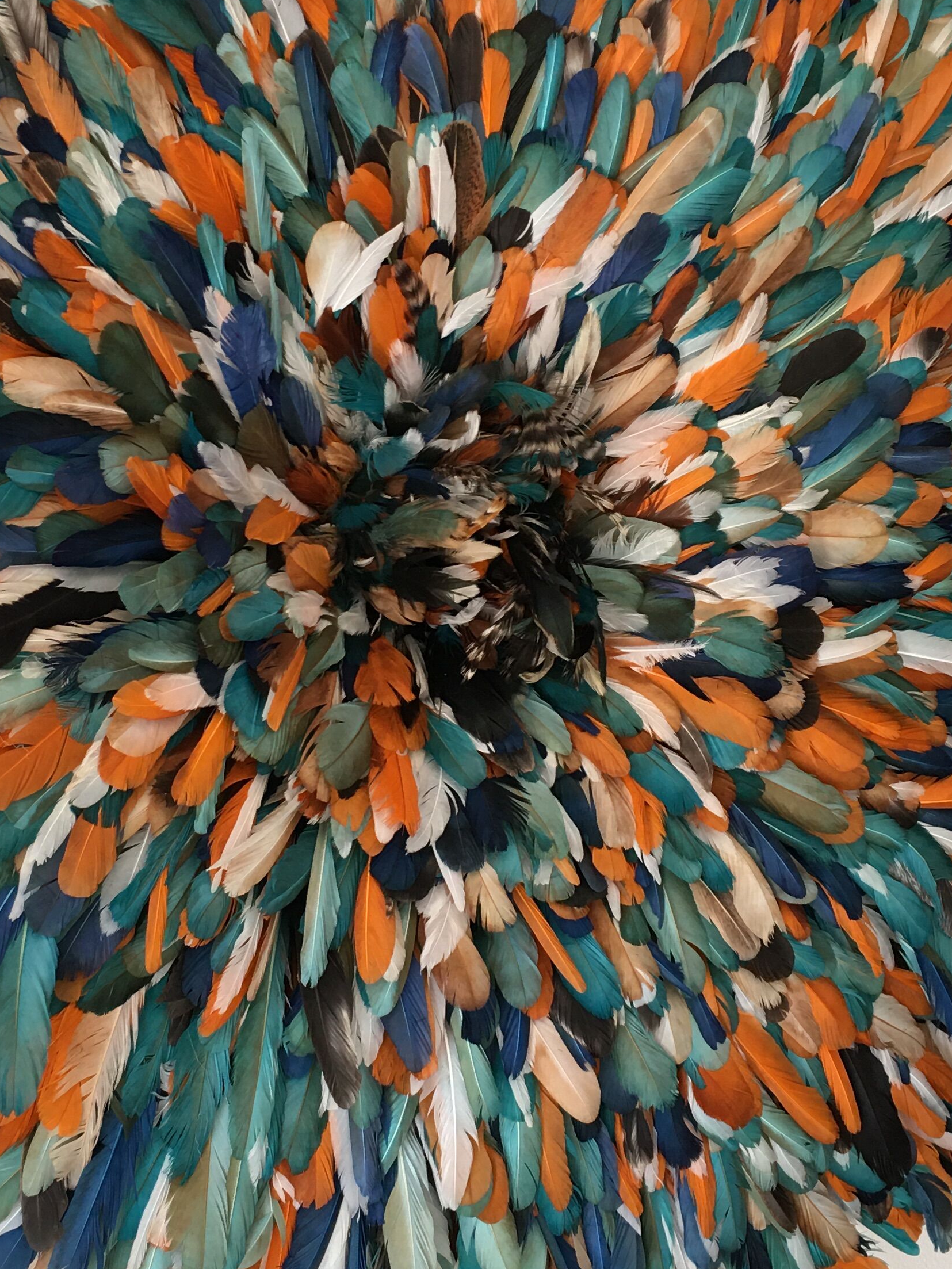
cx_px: 360
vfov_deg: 36.1
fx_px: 1943
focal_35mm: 53
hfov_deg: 27.4
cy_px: 580
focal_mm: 4.15
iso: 40
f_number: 2.2
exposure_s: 1/33
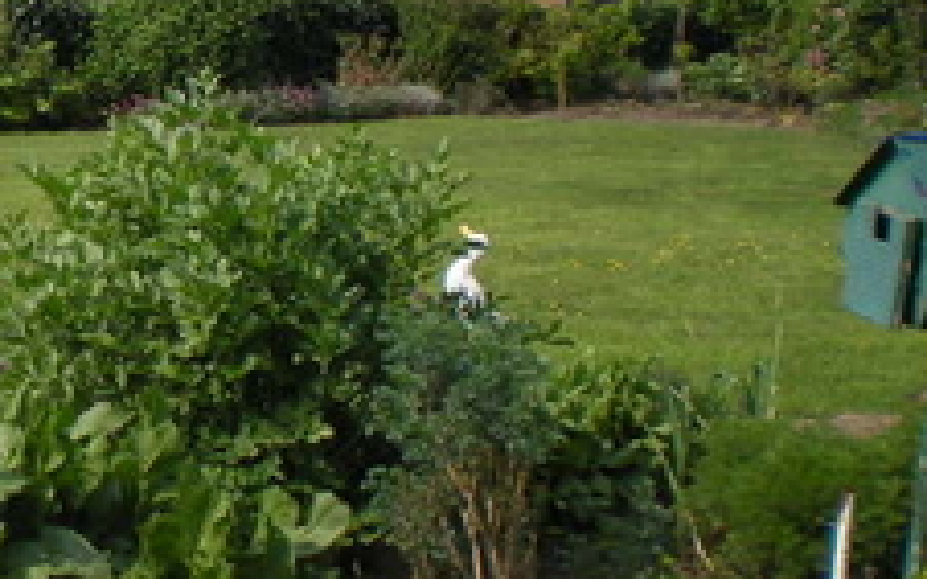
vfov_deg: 12.2
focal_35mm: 107
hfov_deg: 18.5
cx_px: -156
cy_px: 222
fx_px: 2702
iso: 64
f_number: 4.6
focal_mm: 6.3
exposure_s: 1/487
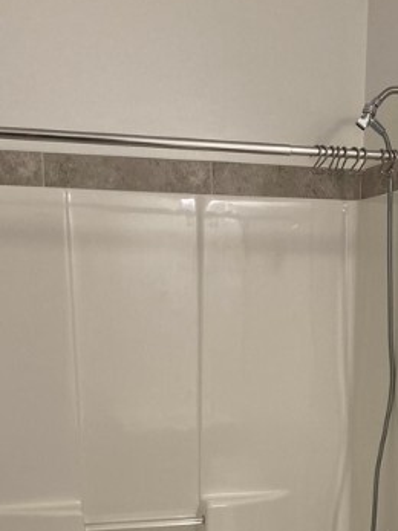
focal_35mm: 62
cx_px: 294
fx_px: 951
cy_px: 493
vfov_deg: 29.7
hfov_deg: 23.4
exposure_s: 1/60
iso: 64
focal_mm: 3.99
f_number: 1.8
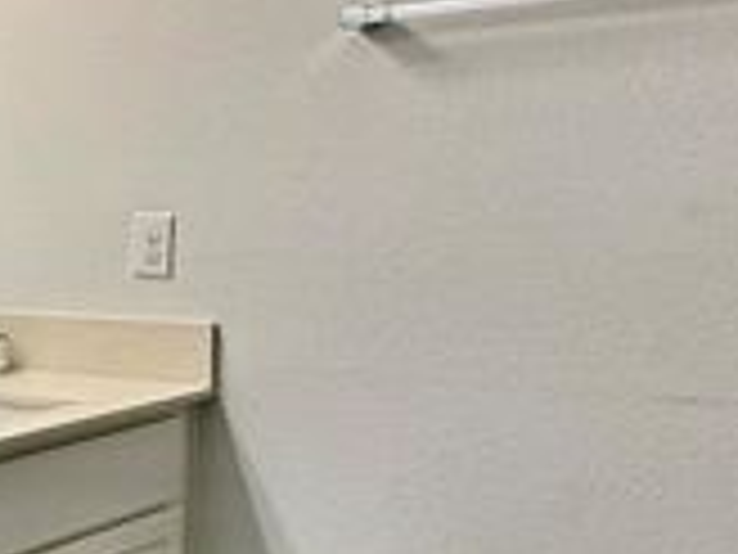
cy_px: 356
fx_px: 1279
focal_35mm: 60
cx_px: -380
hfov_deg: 24.6
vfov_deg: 24.3
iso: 80
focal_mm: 2.22
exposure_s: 1/120
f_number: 2.2
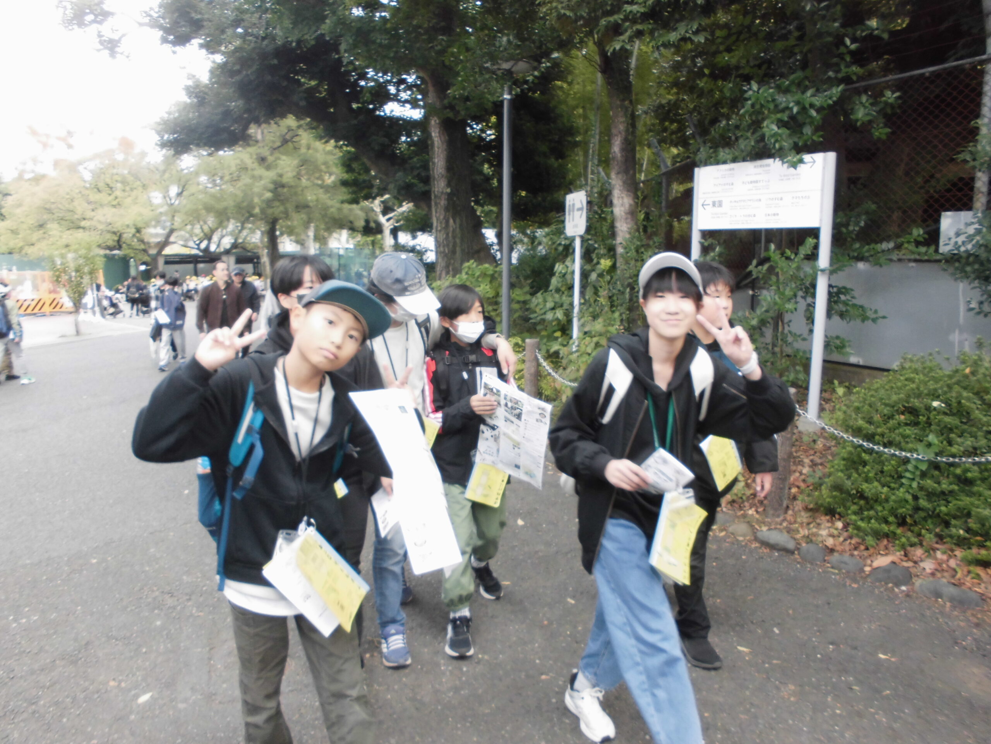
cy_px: 372
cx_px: 496
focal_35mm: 26
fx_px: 744
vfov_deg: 53.1
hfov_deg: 67.3
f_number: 3.5
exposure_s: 1/60
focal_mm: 4.6
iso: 100
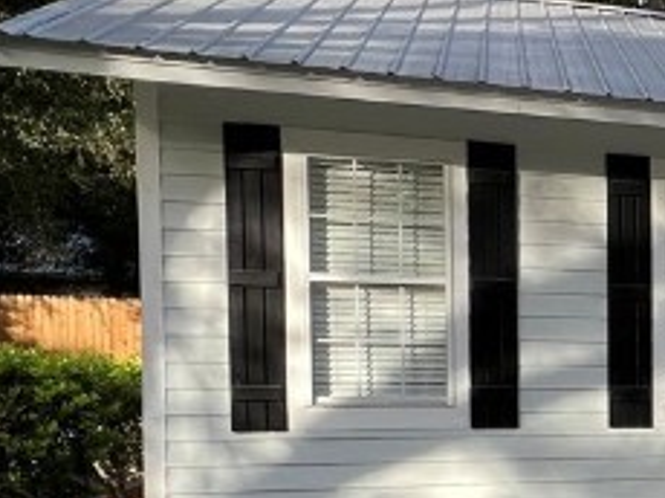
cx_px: 1052
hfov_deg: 24.2
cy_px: 434
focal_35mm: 58
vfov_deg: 24.6
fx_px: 1113
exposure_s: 1/481
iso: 32
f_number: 1.8
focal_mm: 1.57
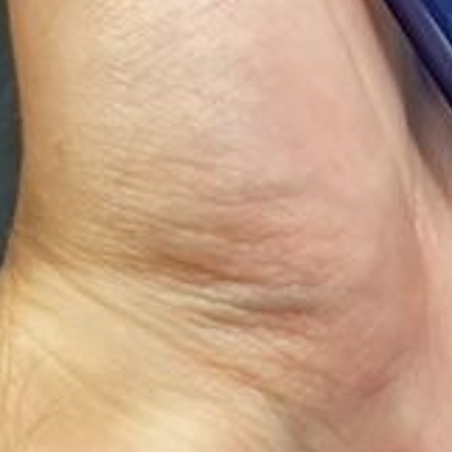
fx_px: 1802
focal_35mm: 122
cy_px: -31
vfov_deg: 14.0
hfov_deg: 13.7
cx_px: 606
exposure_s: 1/100
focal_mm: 4.32
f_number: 2.4
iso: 125
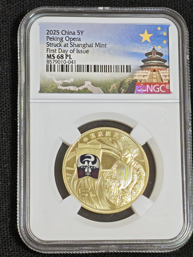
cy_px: 128
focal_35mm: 108
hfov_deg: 13.7
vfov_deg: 18.2
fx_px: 803
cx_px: 96
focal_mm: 4.94
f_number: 1.5
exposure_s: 1/873
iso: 50
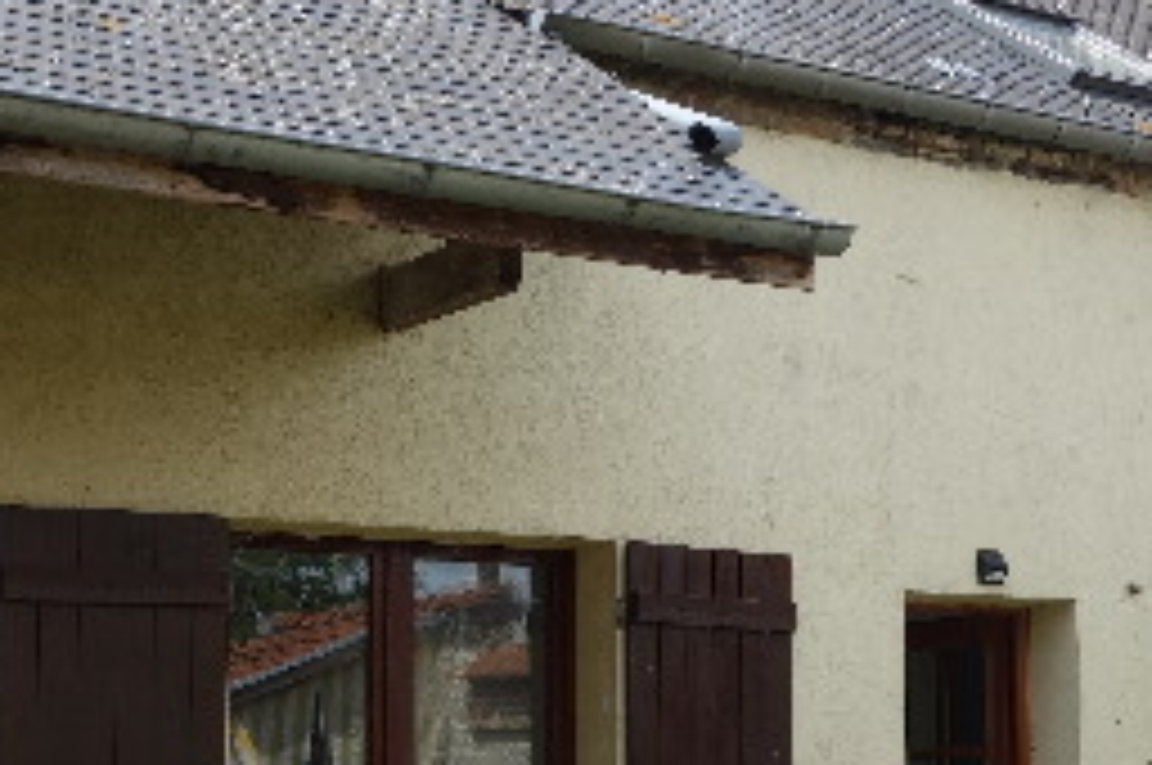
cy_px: 572
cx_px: 742
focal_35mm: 70
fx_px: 2237
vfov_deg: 19.3
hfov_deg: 28.7
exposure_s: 1/320
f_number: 5.6
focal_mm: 10.4
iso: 125
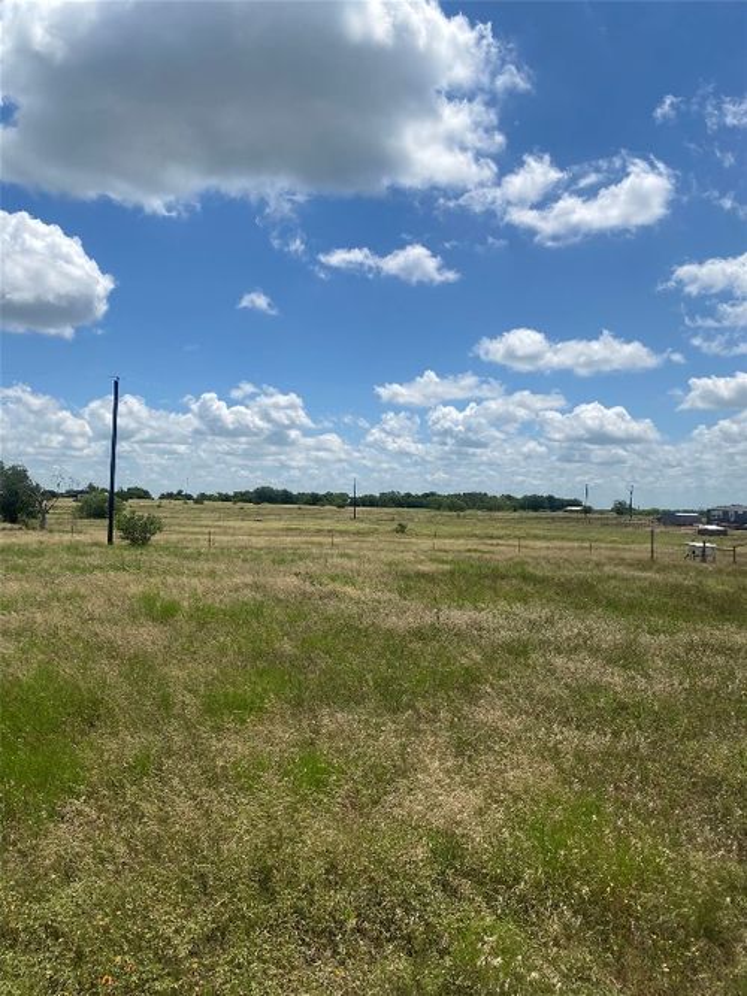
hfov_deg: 53.0
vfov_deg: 67.3
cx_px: 374
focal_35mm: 26
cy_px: 498
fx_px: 748
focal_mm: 4.25
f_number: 1.8
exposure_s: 1/5747
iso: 32
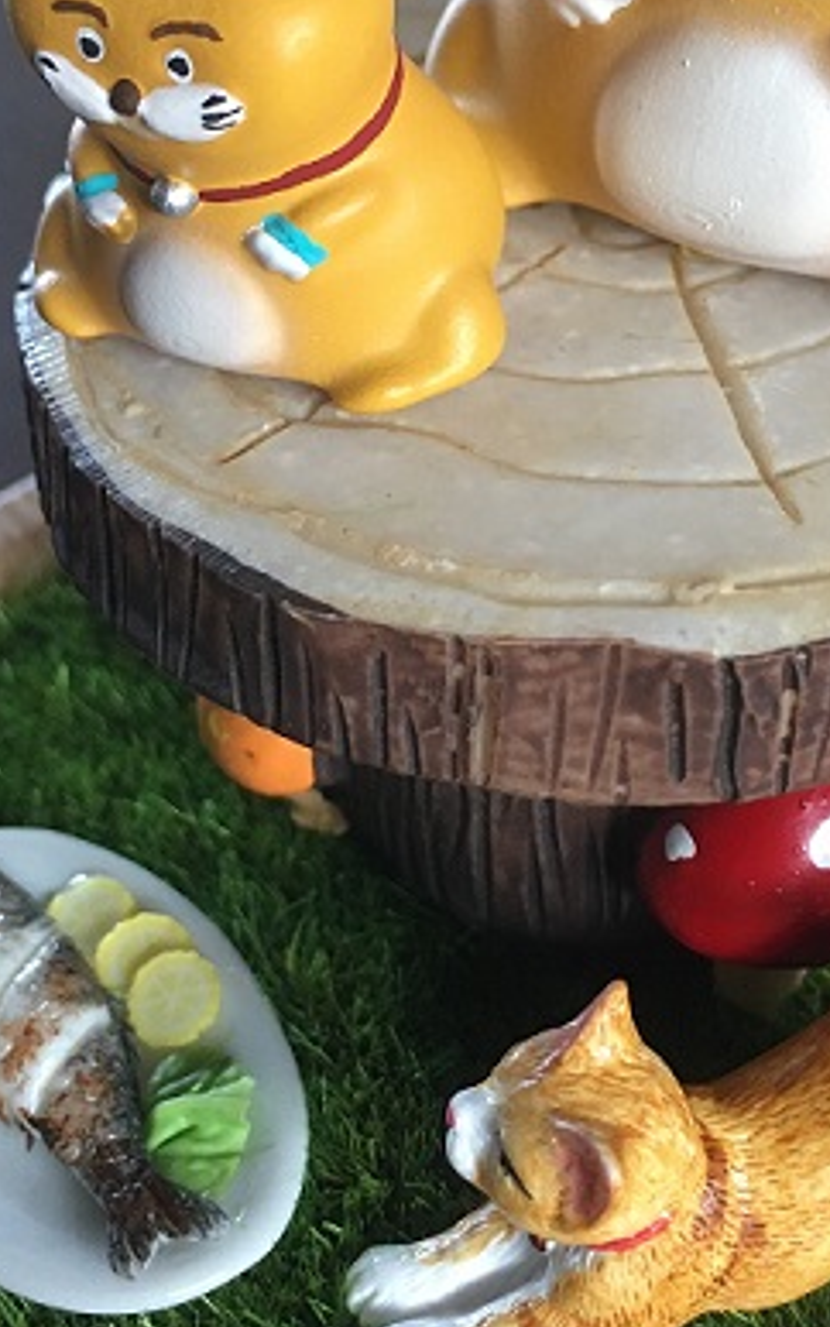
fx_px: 2171
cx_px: 513
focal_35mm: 60
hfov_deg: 21.6
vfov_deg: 33.9
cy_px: 552
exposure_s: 1/30
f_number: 2.2
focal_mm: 4.15
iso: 125
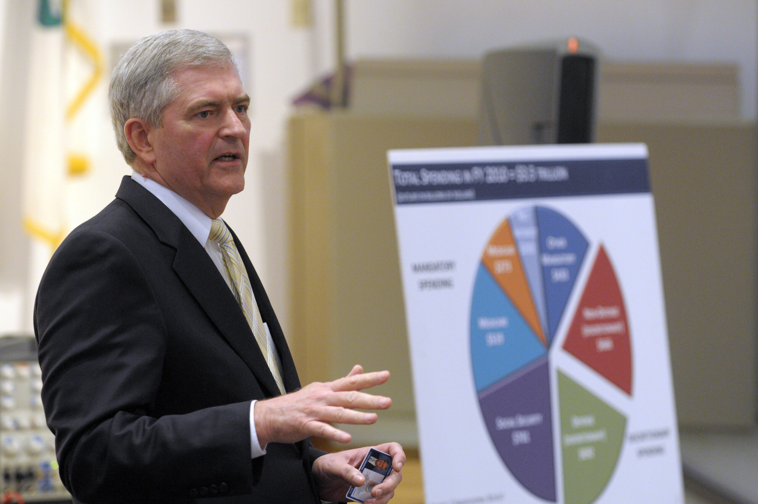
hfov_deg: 11.8
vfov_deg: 7.9
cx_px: 379
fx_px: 3659
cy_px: 252
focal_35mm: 174
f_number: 2.8
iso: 1600
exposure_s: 1/100
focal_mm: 116
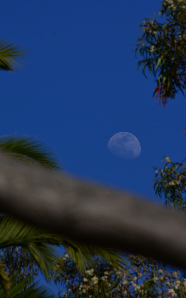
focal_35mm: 460
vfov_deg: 4.6
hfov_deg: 2.9
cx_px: 130
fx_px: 3731
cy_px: 149
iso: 400
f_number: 13
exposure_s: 1/1600
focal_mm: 300
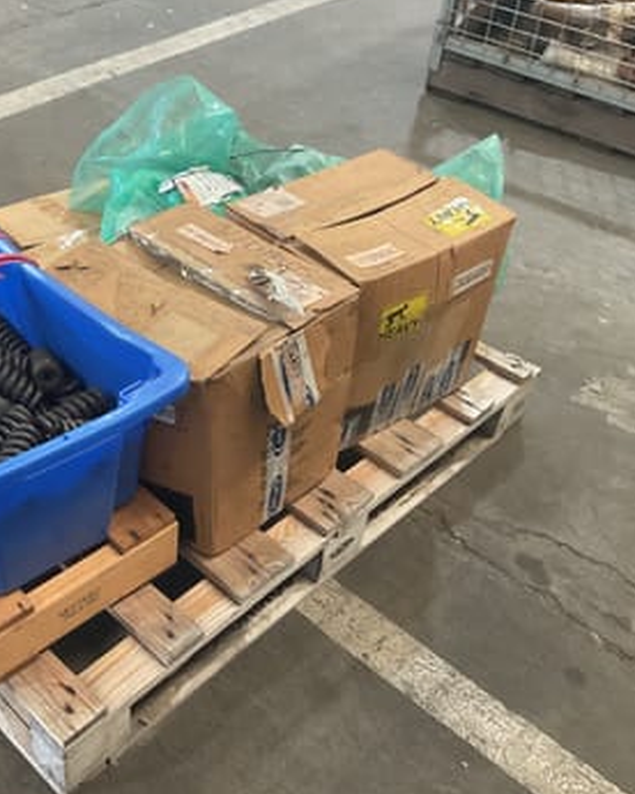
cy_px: 404
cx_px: 161
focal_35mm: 41
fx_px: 963
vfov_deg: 44.8
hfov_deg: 35.7
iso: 200
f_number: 1.8
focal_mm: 3
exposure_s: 1/60
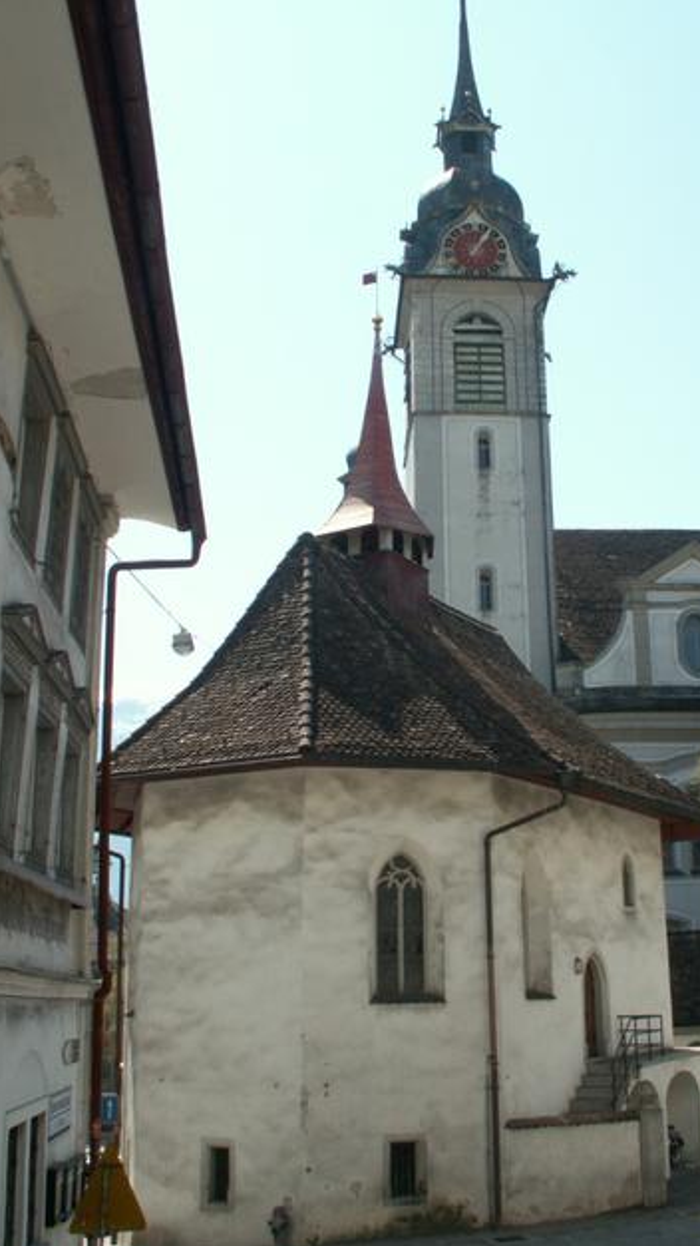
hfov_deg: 30.2
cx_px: 467
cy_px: 633
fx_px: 1287
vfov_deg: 51.6
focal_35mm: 39
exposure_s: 1/160
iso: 50
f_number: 5.6
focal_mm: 5.86
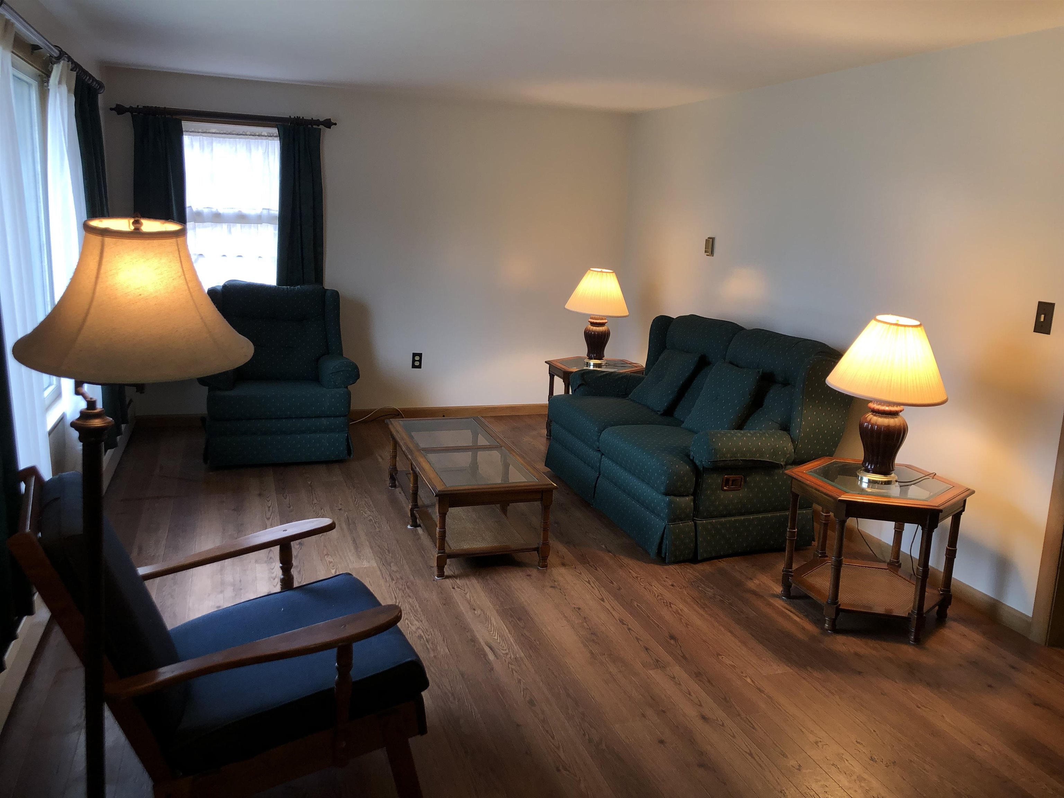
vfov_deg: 49.7
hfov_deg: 63.4
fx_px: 861
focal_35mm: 28
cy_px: 399
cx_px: 532
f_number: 1.8
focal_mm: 3.99
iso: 20
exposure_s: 1/29
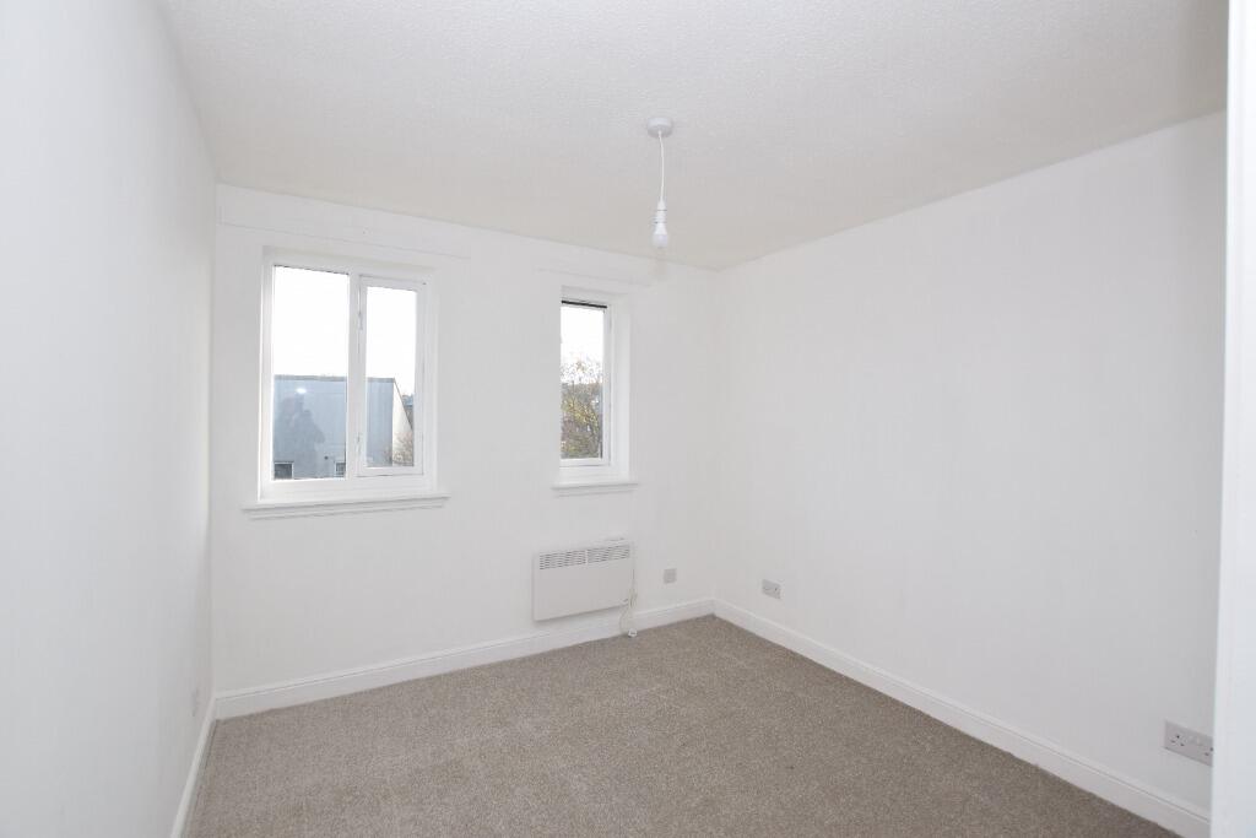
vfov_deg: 77.3
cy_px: 419
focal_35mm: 15
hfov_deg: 100.4
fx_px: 523
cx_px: 628
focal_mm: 10
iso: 400
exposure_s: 1/160
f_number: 6.3
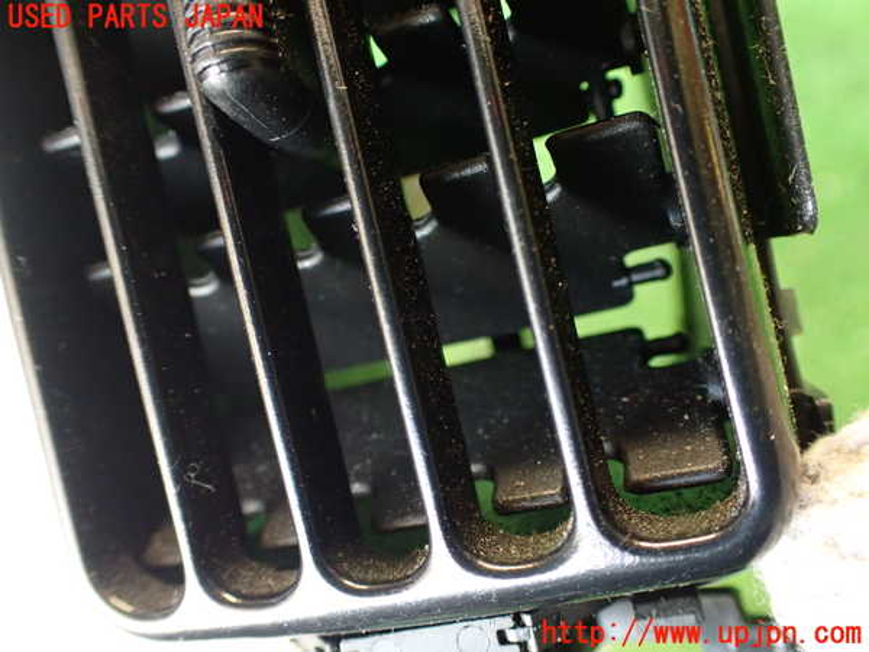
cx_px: 434
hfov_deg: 56.8
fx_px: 803
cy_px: 326
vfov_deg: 44.2
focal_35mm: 32
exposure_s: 1/30
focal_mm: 5.79
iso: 800
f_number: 2.4
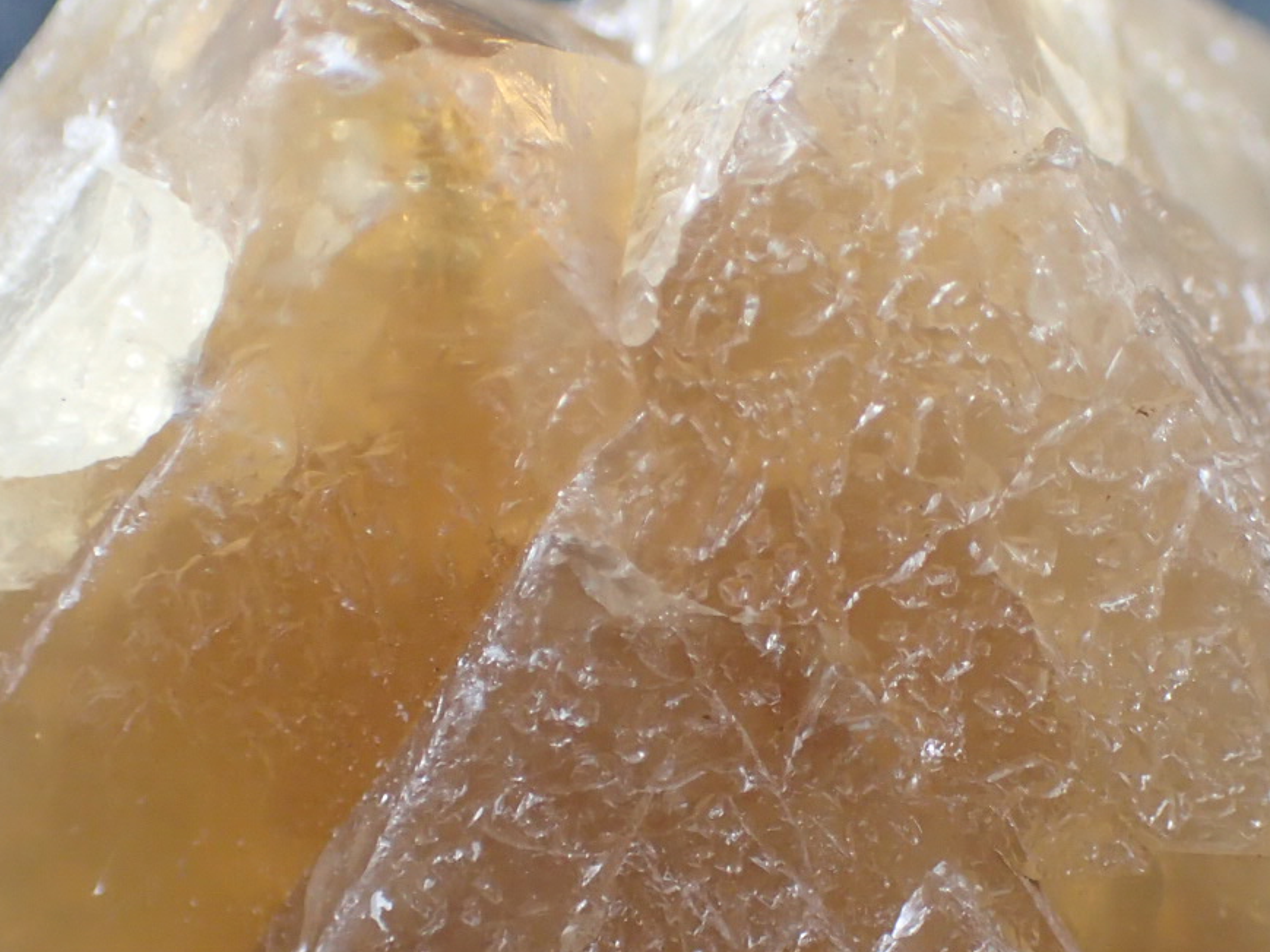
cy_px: 513
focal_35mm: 84
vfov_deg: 17.6
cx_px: 690
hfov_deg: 23.3
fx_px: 3081
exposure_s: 1/160
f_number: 2.7
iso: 320
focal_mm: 6.86
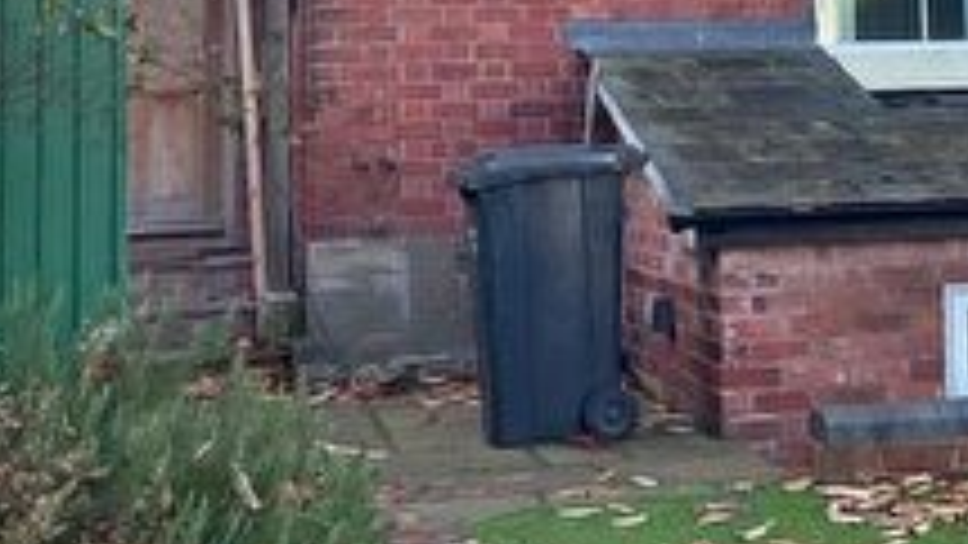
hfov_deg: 20.5
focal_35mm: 103
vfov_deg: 11.4
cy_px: -223
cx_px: 756
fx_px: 2644
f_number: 1.8
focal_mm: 3
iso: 20
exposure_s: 1/241
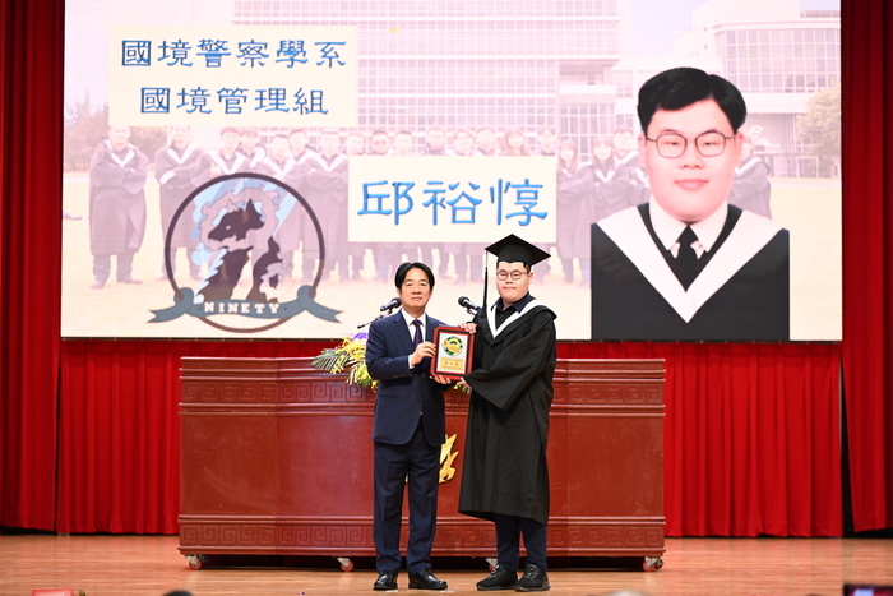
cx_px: 446
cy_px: 298
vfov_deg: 11.9
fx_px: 2853
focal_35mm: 115
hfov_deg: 17.8
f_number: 2.8
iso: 500
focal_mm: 115
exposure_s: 1/125
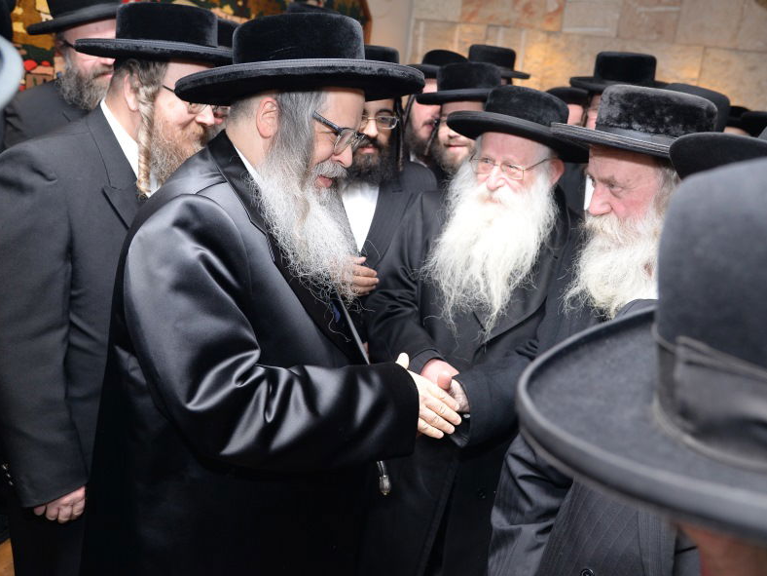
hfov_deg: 59.9
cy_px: 255
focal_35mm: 30
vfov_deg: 46.7
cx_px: 416
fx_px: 665
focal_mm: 24
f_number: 4
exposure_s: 1/80
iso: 800
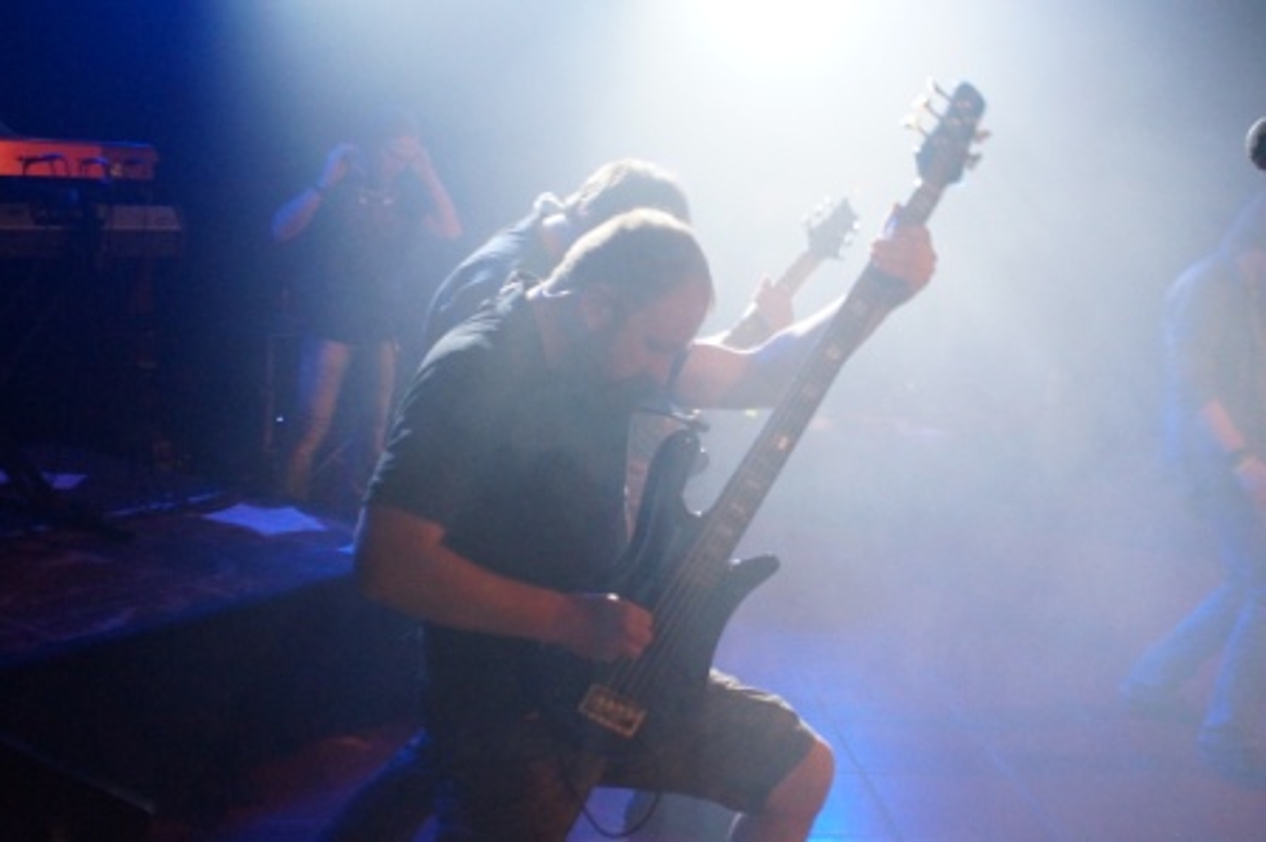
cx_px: 633
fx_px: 1476
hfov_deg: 46.4
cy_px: 421
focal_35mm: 42
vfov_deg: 31.8
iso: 3200
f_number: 3.5
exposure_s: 1/60
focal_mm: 28
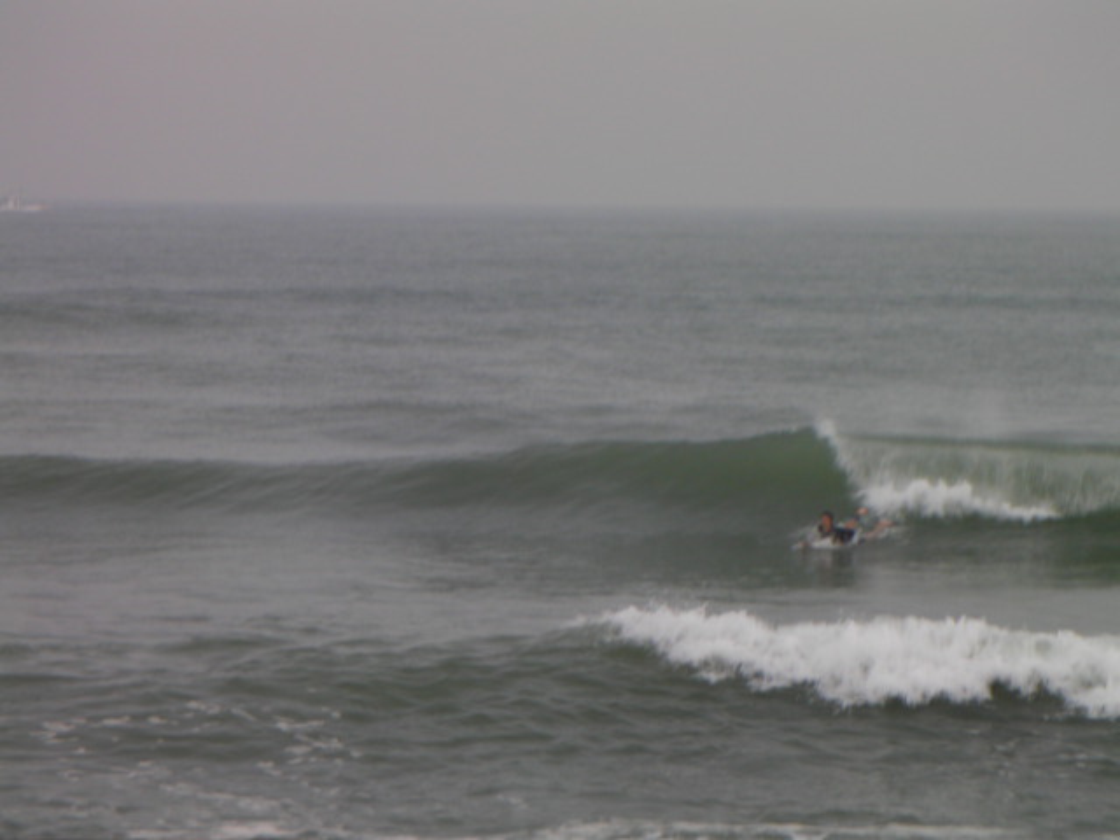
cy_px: 420
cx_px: 560
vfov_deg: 8.2
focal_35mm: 180
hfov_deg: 11.0
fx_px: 5824
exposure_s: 1/81.1
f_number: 4.7
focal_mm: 30.2
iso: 50
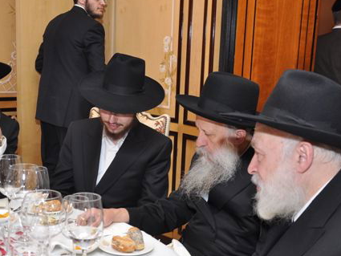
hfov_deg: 36.8
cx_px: 152
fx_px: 512
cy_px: 152
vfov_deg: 28.0
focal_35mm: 52
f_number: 4
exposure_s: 1/50
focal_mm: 24
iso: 500
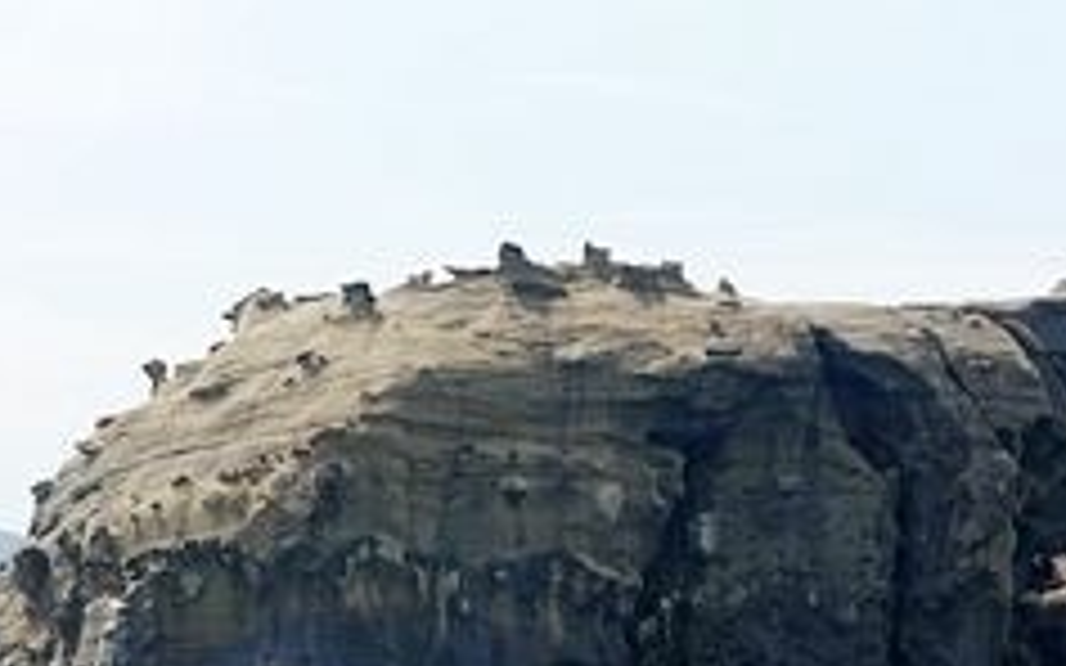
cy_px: 466
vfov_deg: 10.4
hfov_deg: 16.5
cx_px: 729
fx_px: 3660
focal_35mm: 126
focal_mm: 16.54
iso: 125
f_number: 4
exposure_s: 1/640
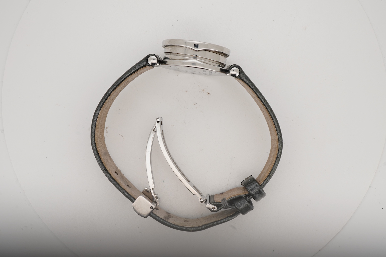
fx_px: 483
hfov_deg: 43.6
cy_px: 128
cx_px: 193
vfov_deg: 29.9
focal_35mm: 45
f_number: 22
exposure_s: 1/160
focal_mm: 30
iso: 160
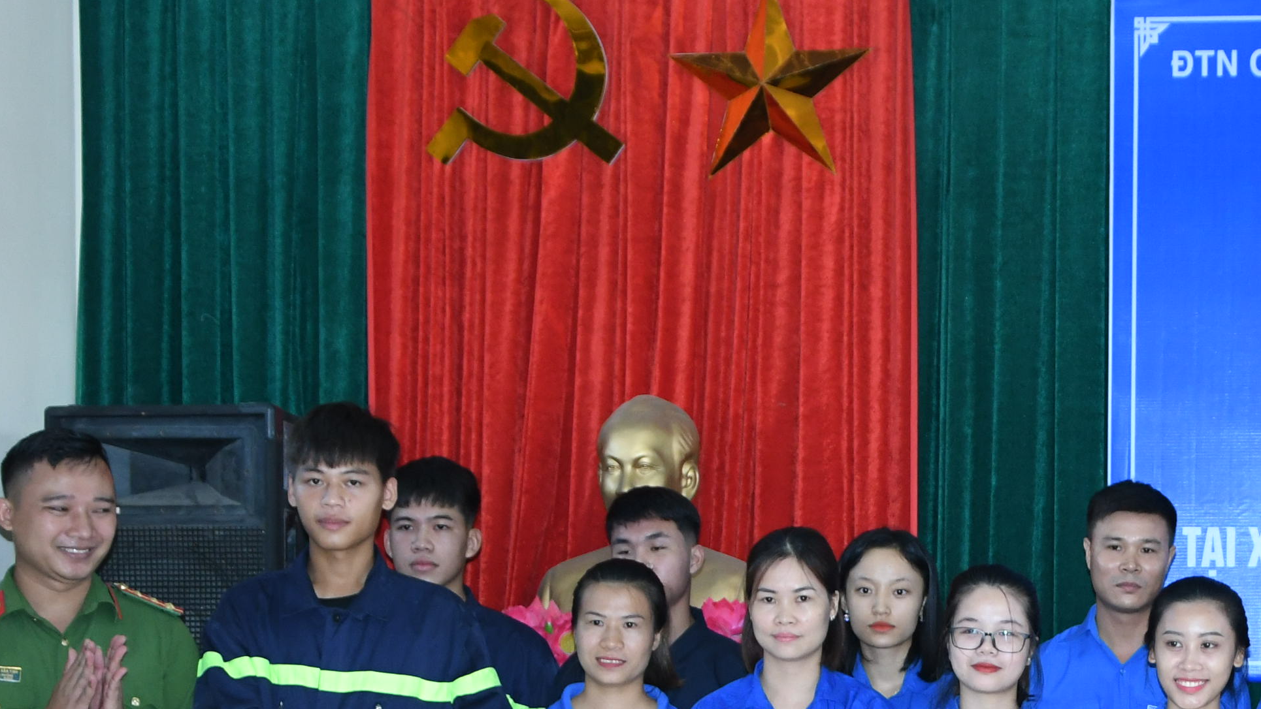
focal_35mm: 102
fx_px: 3411
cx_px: 1131
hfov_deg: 20.5
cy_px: 693
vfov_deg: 11.8
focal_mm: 30
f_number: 4.2
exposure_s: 1/200
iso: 1250
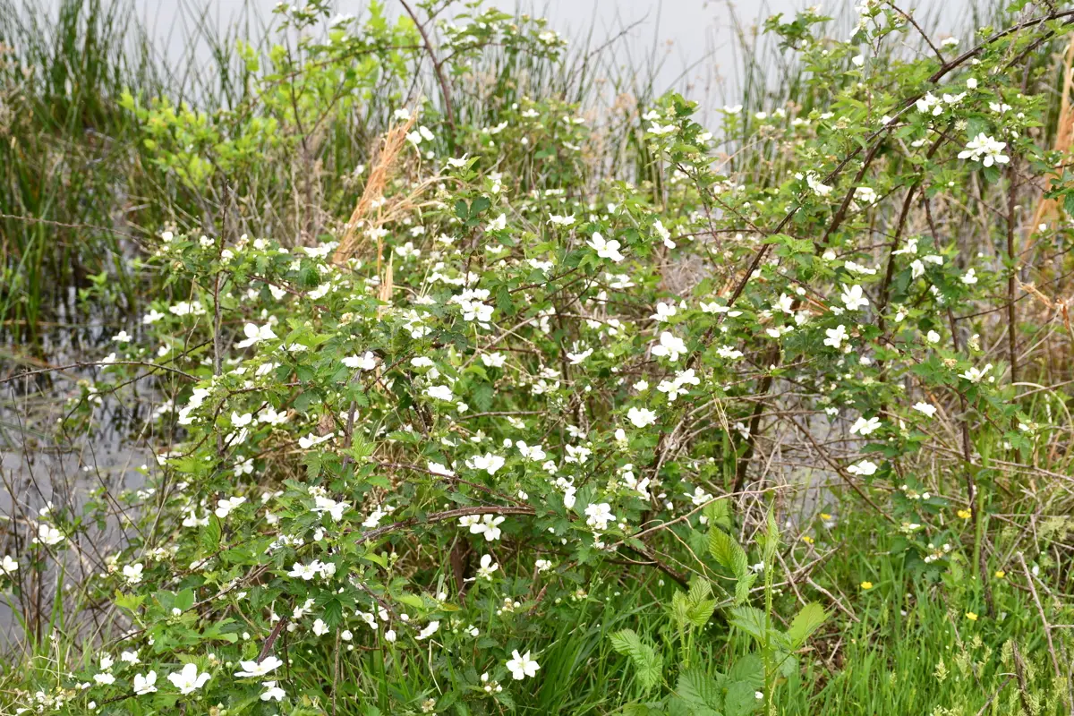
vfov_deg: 21.6
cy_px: 358
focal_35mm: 63
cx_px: 537
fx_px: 1879
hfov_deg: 31.9
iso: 200
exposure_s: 1/250
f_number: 7.1
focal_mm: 42
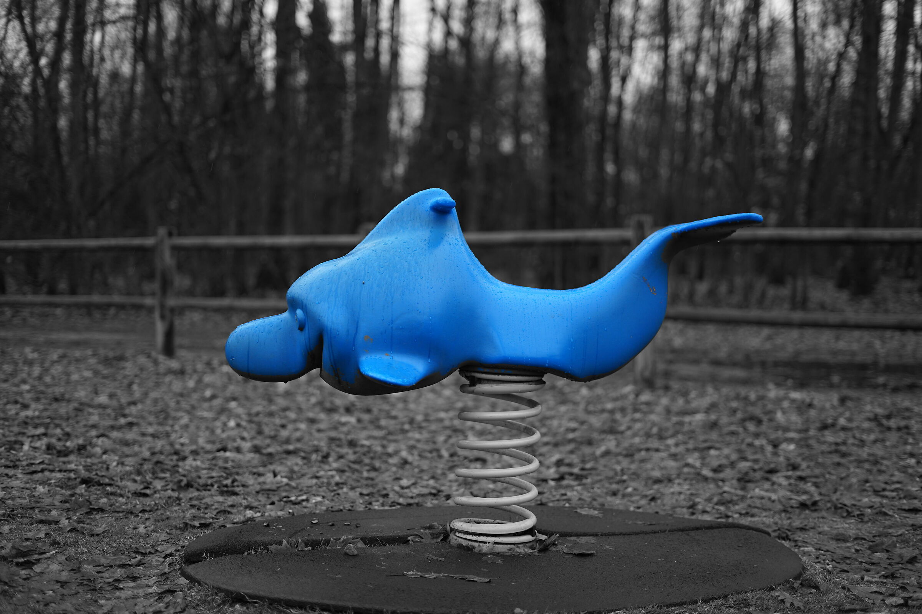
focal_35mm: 50
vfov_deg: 27.0
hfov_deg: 39.6
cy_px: 307
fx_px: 1280
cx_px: 461
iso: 100
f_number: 1.8
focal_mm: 50
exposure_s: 1/320
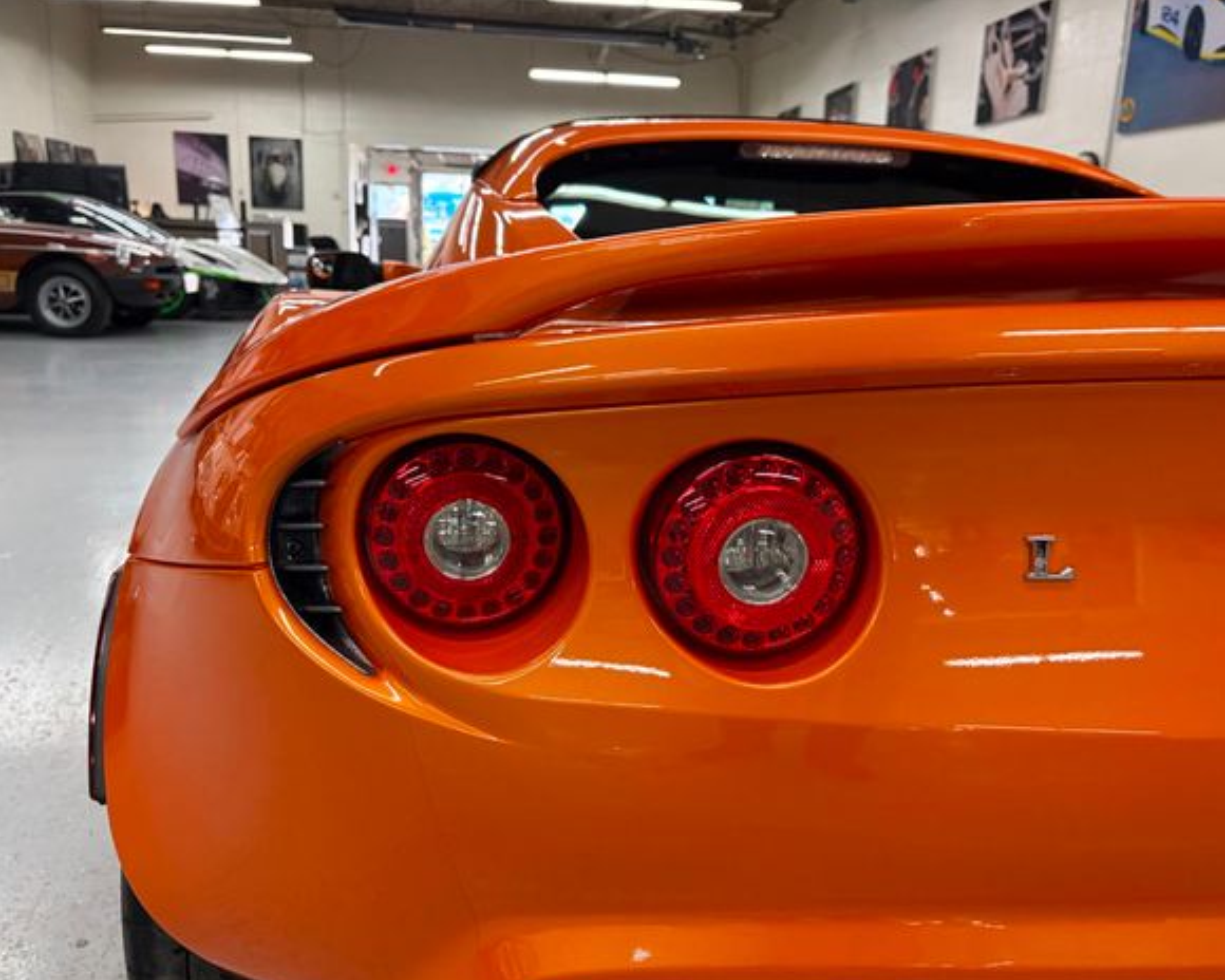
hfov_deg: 62.2
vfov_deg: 51.5
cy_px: 498
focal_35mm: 28
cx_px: 625
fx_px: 1015
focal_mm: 5.96
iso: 250
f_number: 1.6
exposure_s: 1/60
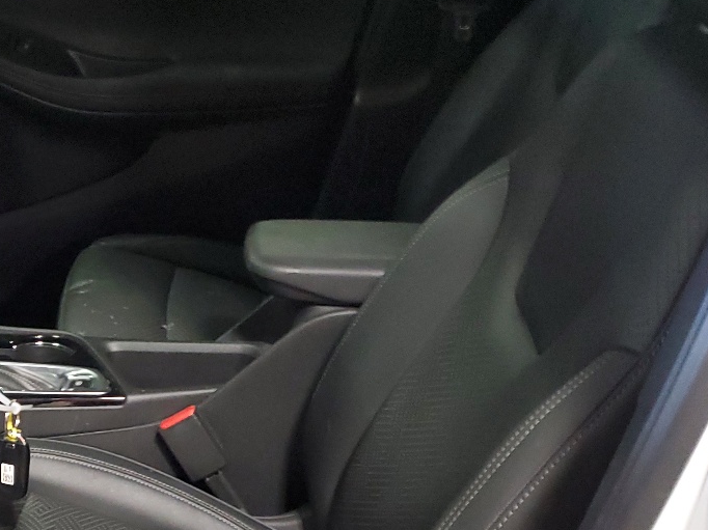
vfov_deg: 23.6
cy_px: 441
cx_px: 26
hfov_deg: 29.9
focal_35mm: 61
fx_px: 1247
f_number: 1.5
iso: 340
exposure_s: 1/15
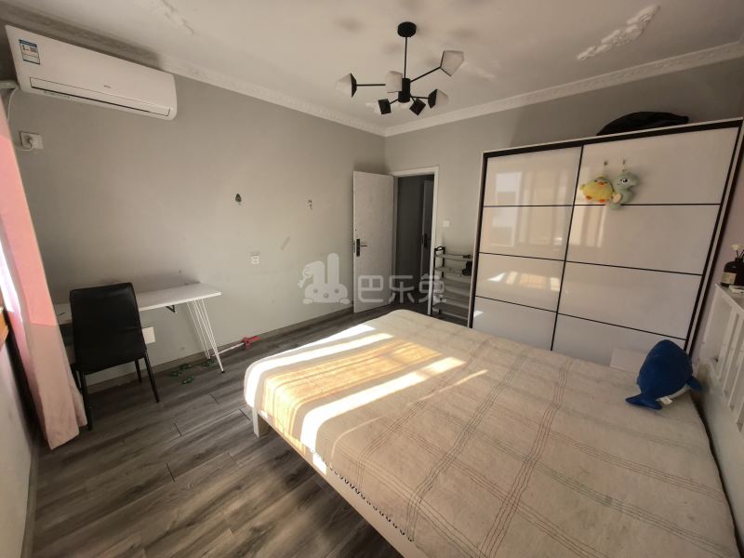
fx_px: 279
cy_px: 279
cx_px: 372
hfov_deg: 106.2
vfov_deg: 89.9
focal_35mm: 13
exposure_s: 1/137
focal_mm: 1.95
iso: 50
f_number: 2.2
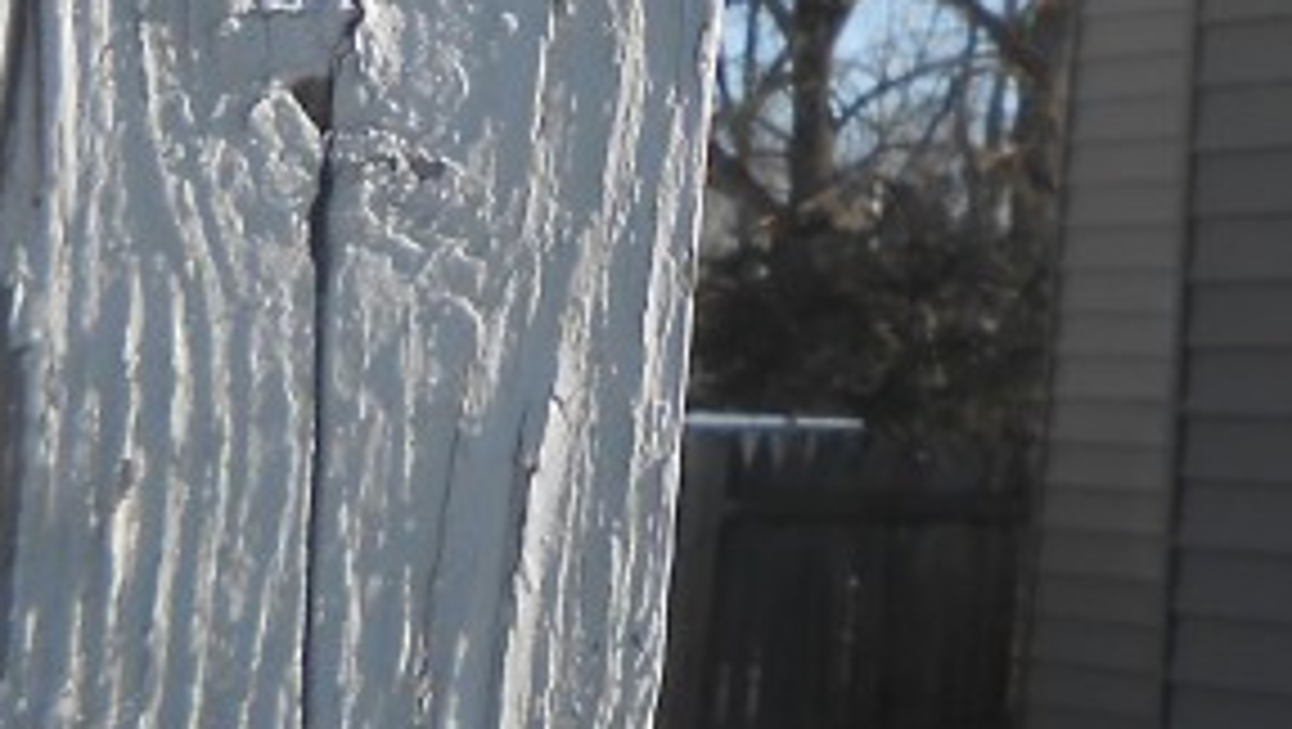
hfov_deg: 18.3
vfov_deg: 11.5
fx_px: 3463
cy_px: -387
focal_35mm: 101
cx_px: 2057
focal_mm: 4.6
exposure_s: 1/640
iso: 80
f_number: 3.5
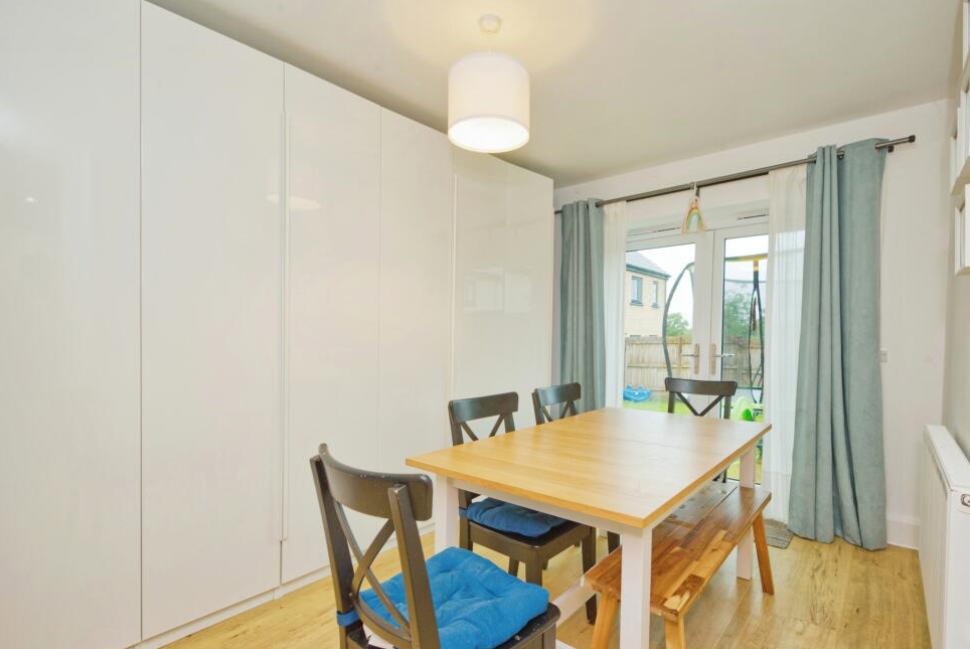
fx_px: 459
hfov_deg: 93.1
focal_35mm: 17
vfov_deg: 70.6
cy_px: 326
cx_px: 512
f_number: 9
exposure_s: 1/30
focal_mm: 16
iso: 400
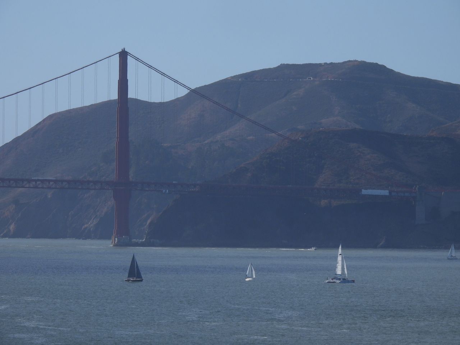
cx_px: 230
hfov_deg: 6.2
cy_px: 172
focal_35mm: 320
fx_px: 4252
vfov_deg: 4.6
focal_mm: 57.1
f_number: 5
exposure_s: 1/1250
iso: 100
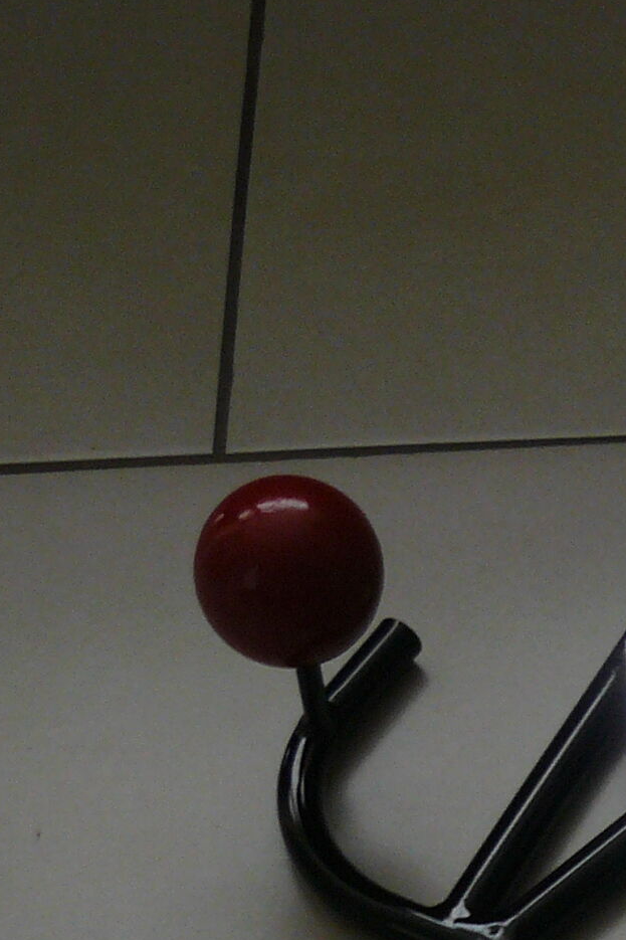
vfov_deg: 16.2
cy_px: 1042
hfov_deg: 10.4
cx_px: 1198
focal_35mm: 123
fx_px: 3209
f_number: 2.8
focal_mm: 6
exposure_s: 1/80
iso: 100
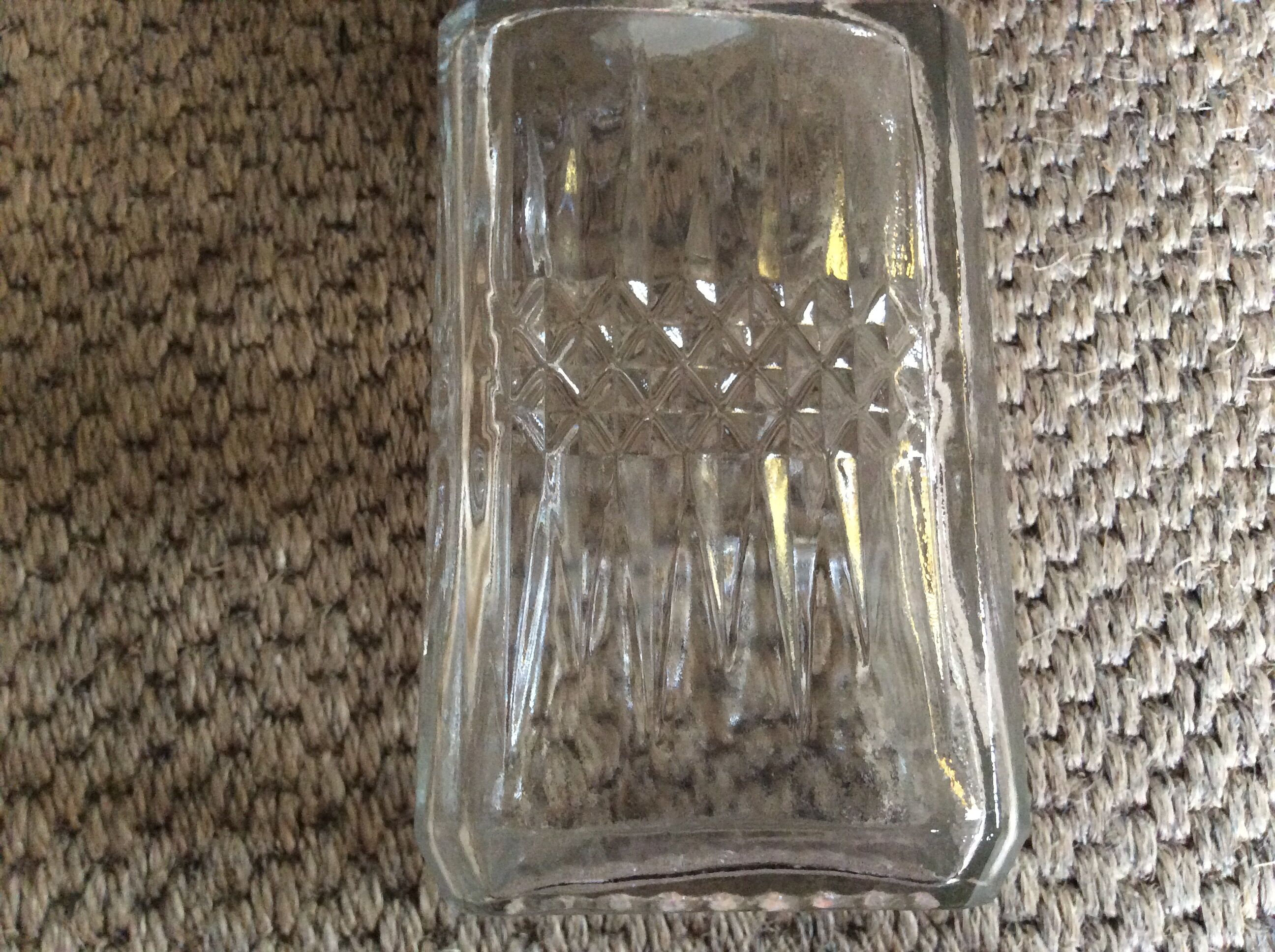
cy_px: 476
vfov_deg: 44.1
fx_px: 1177
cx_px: 638
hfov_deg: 56.9
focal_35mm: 32
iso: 250
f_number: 2.4
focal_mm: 3.3
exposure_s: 1/17
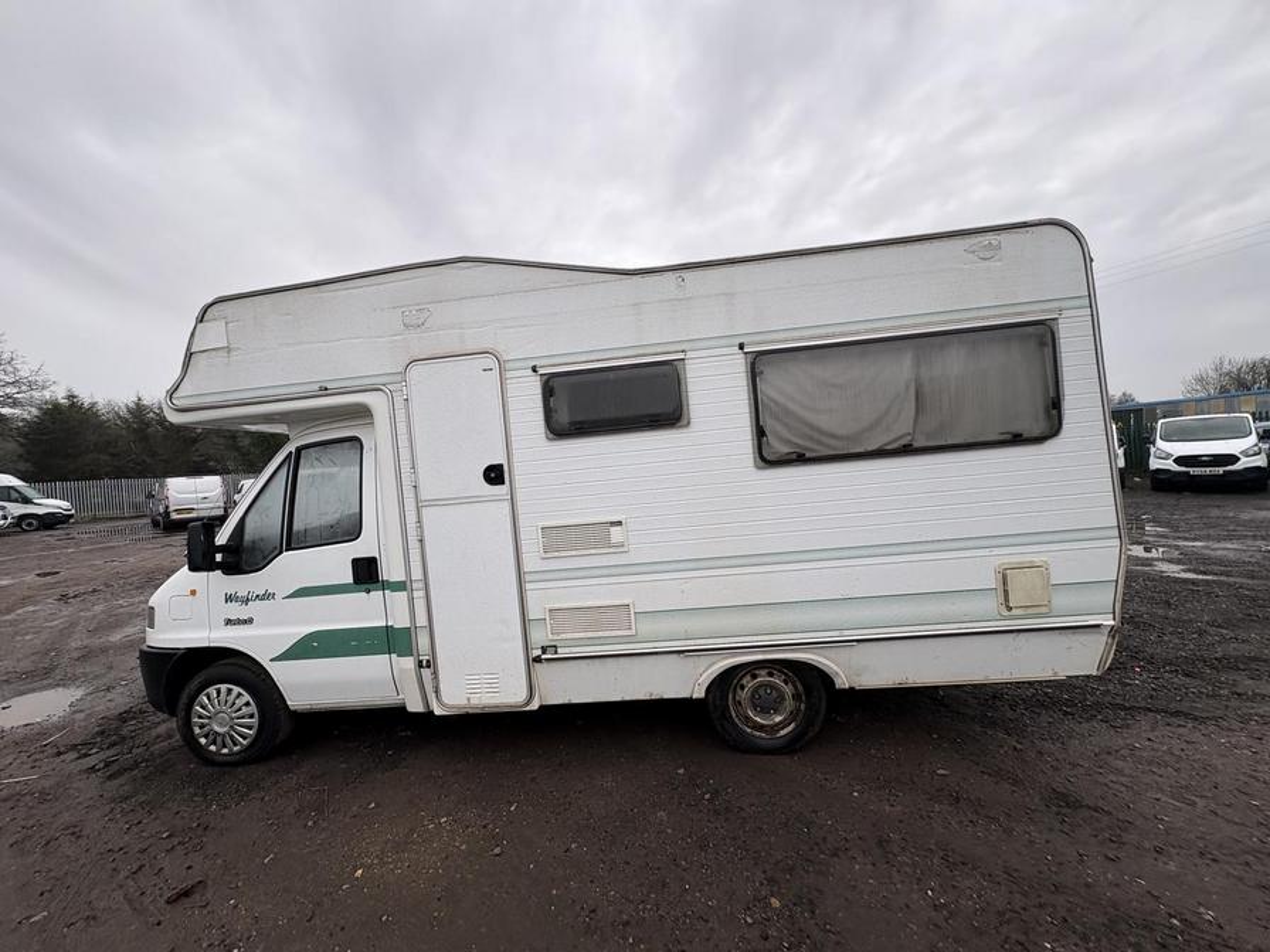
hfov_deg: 102.1
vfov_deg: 85.7
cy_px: 476
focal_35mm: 14
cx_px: 635
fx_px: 514
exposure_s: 1/182
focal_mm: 2.22
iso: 40
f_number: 2.2
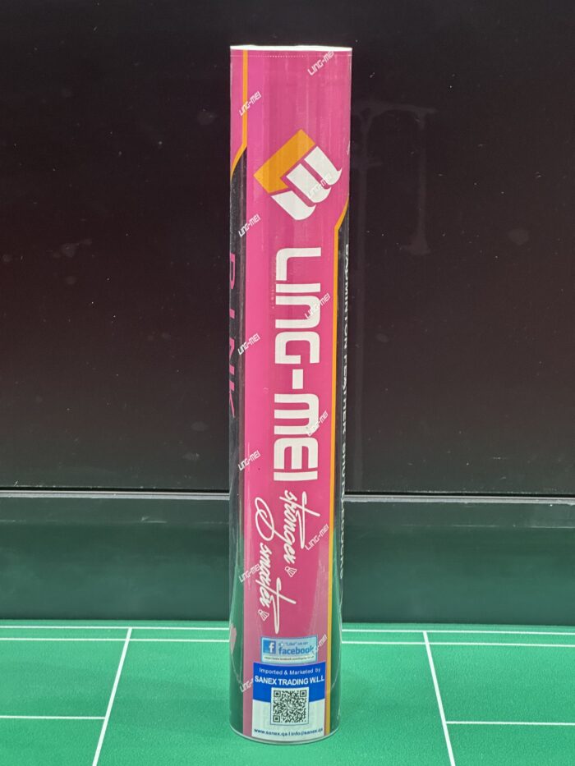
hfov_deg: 19.1
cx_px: 288
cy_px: 383
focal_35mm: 77
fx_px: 1705
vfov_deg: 25.3
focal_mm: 9
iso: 320
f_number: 2.8
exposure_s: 1/50
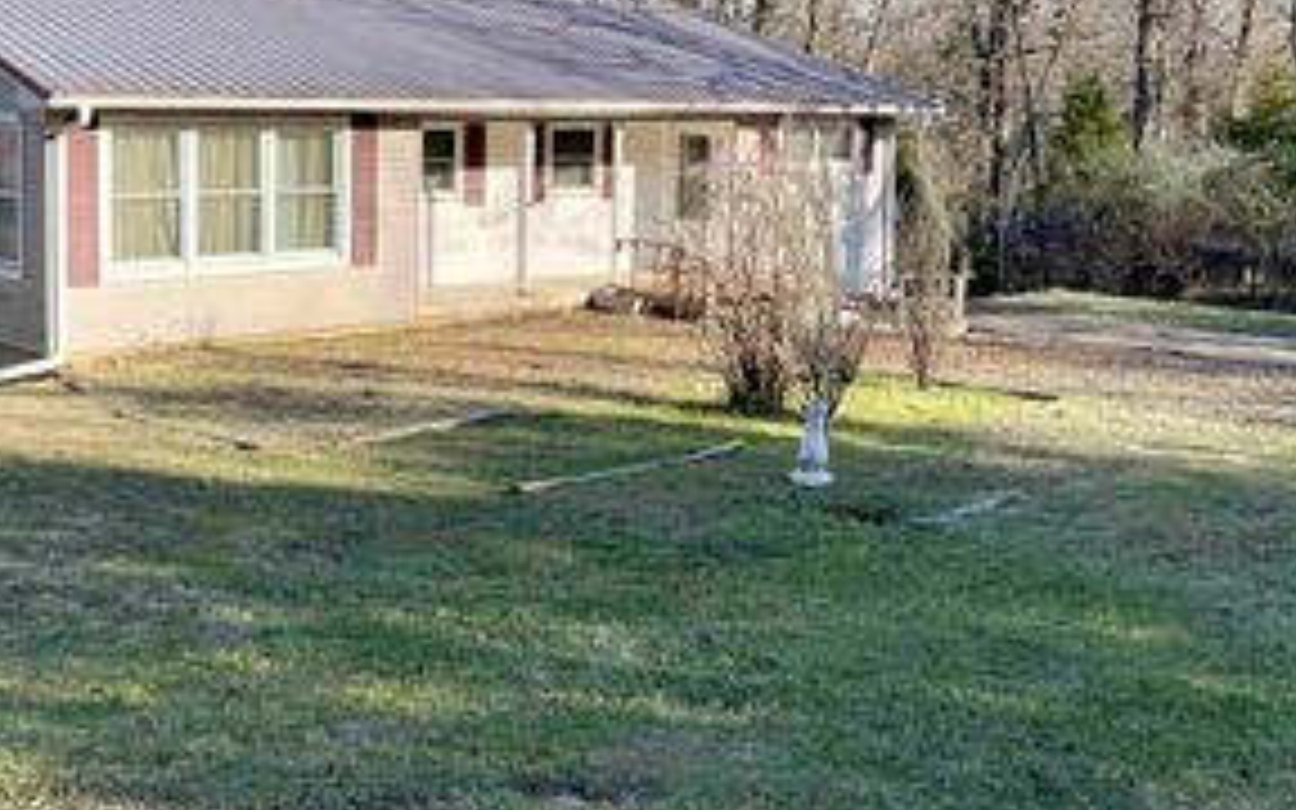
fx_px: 1625
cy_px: 232
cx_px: 441
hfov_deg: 42.9
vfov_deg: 27.7
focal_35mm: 46
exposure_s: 1/1852
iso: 32
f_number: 1.6
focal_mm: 5.1
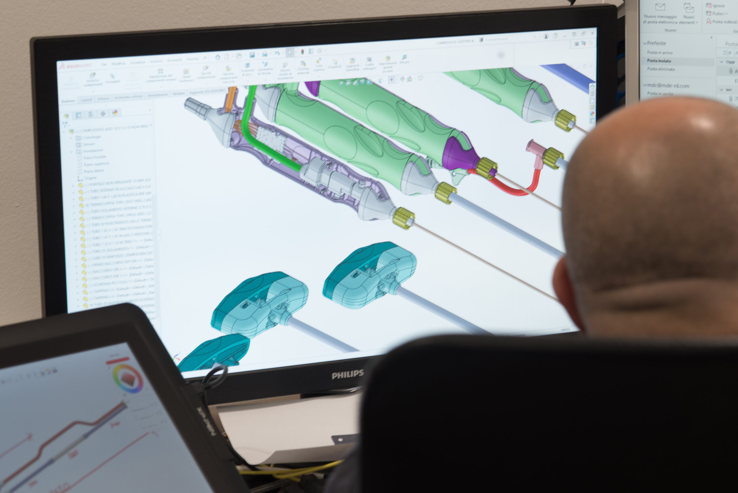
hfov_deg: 19.4
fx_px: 2153
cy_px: 246
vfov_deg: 13.1
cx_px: 369
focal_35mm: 105
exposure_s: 1/30
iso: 640
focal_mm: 105
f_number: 8
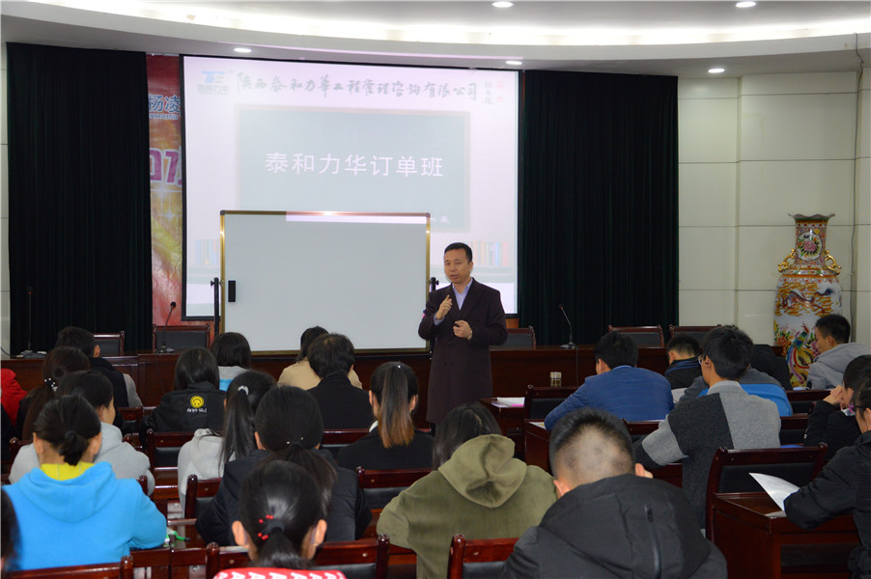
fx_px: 1233
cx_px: 436
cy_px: 290
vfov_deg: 26.4
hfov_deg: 38.9
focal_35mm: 51
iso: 800
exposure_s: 1/60
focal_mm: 34
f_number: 4.2
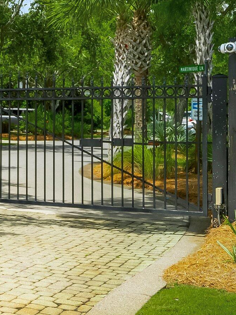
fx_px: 727
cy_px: 101
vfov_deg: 24.3
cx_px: -115
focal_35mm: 80
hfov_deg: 16.8
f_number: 8
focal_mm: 24
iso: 400
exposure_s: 1/100
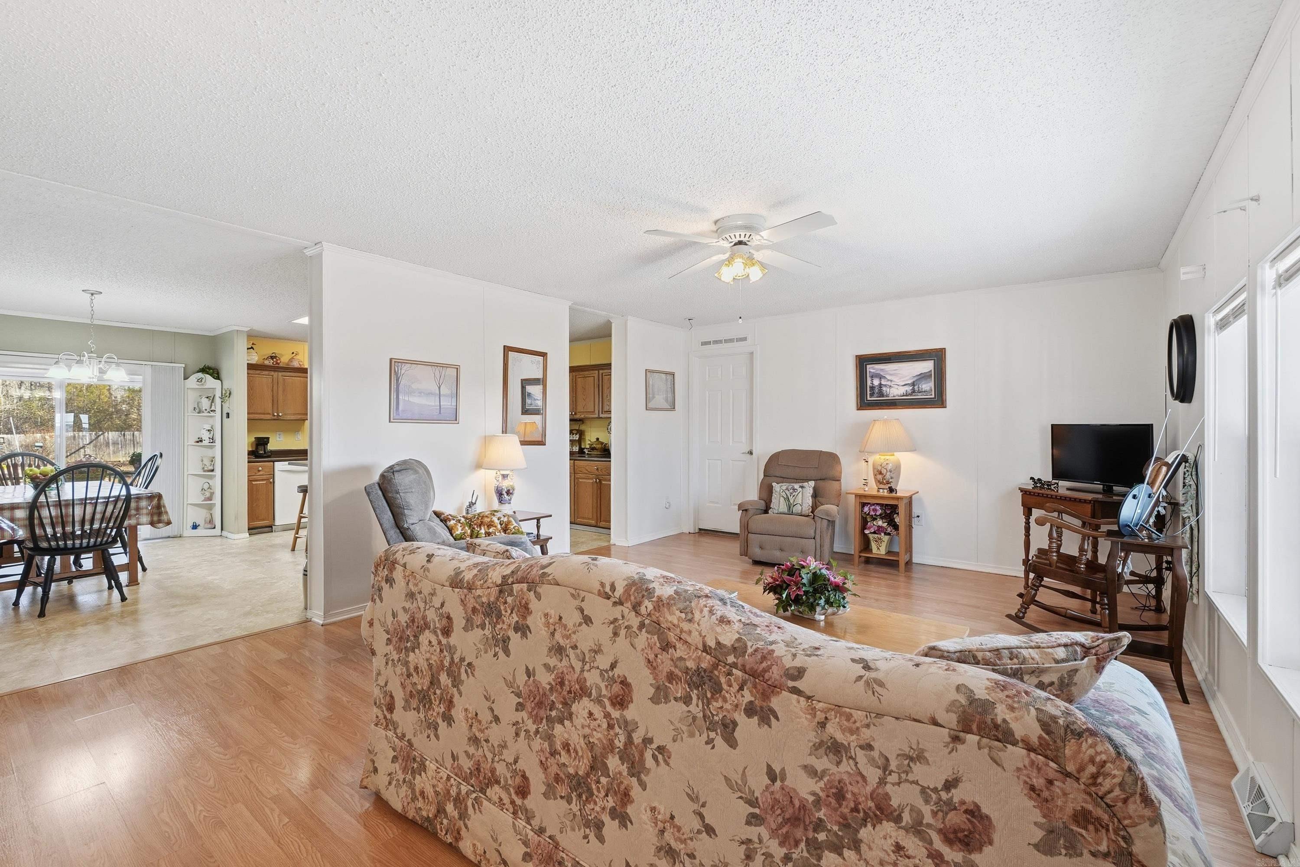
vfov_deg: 77.3
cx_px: 650
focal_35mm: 15
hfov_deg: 100.4
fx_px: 542
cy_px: 434
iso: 250
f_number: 9
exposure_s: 1/40
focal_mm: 10
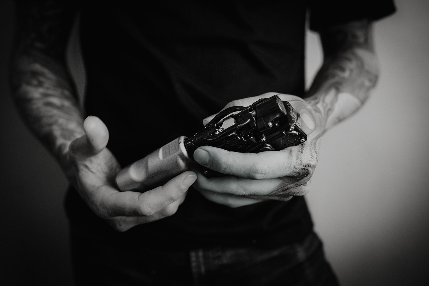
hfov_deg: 54.4
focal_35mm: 35
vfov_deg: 37.9
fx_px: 417
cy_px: 143
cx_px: 214
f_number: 3.5
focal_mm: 35
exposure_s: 1/250
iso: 320
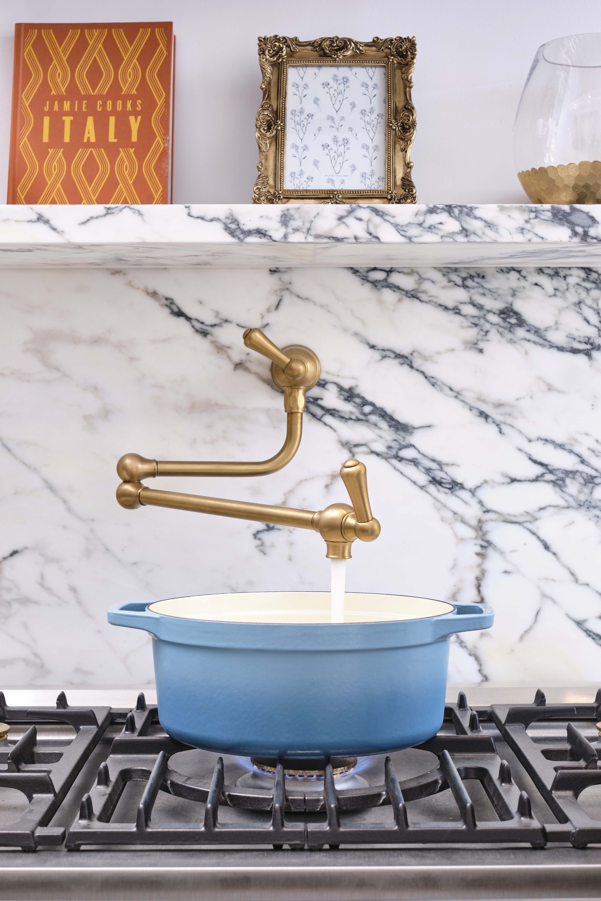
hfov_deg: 25.5
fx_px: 1327
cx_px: 300
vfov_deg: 37.5
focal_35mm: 53
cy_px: 450
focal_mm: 35
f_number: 5.6
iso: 200
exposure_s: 1/3
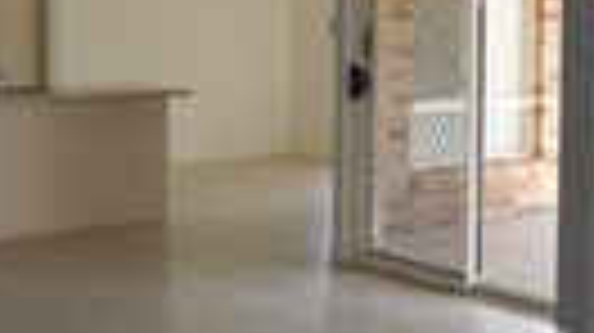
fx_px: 1147
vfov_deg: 16.5
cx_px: 356
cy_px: 101
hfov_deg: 29.0
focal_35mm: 73
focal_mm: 13
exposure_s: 1/100
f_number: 5
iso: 400
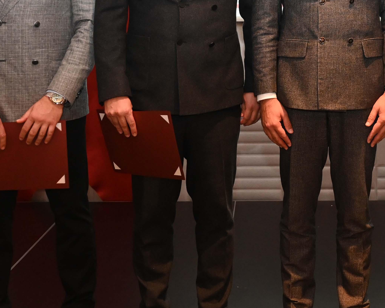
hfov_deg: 28.4
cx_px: 276
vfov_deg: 22.9
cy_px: 73
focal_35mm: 66
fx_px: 752
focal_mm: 24
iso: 3200
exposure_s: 1/80
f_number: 5.6
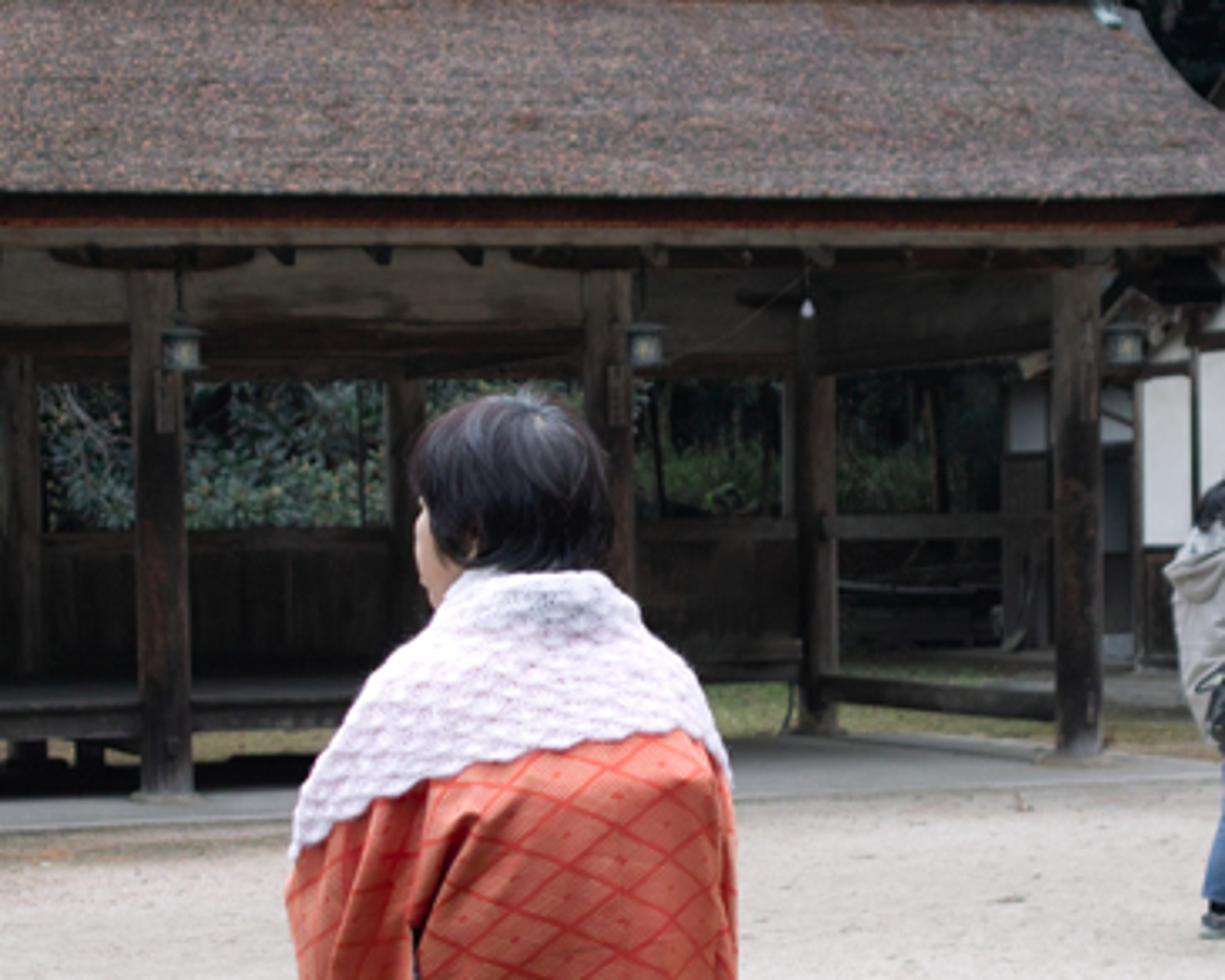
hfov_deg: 17.8
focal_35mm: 108
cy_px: 876
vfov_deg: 14.1
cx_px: 557
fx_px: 3916
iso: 100
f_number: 2.8
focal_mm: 24.2
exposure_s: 1/100
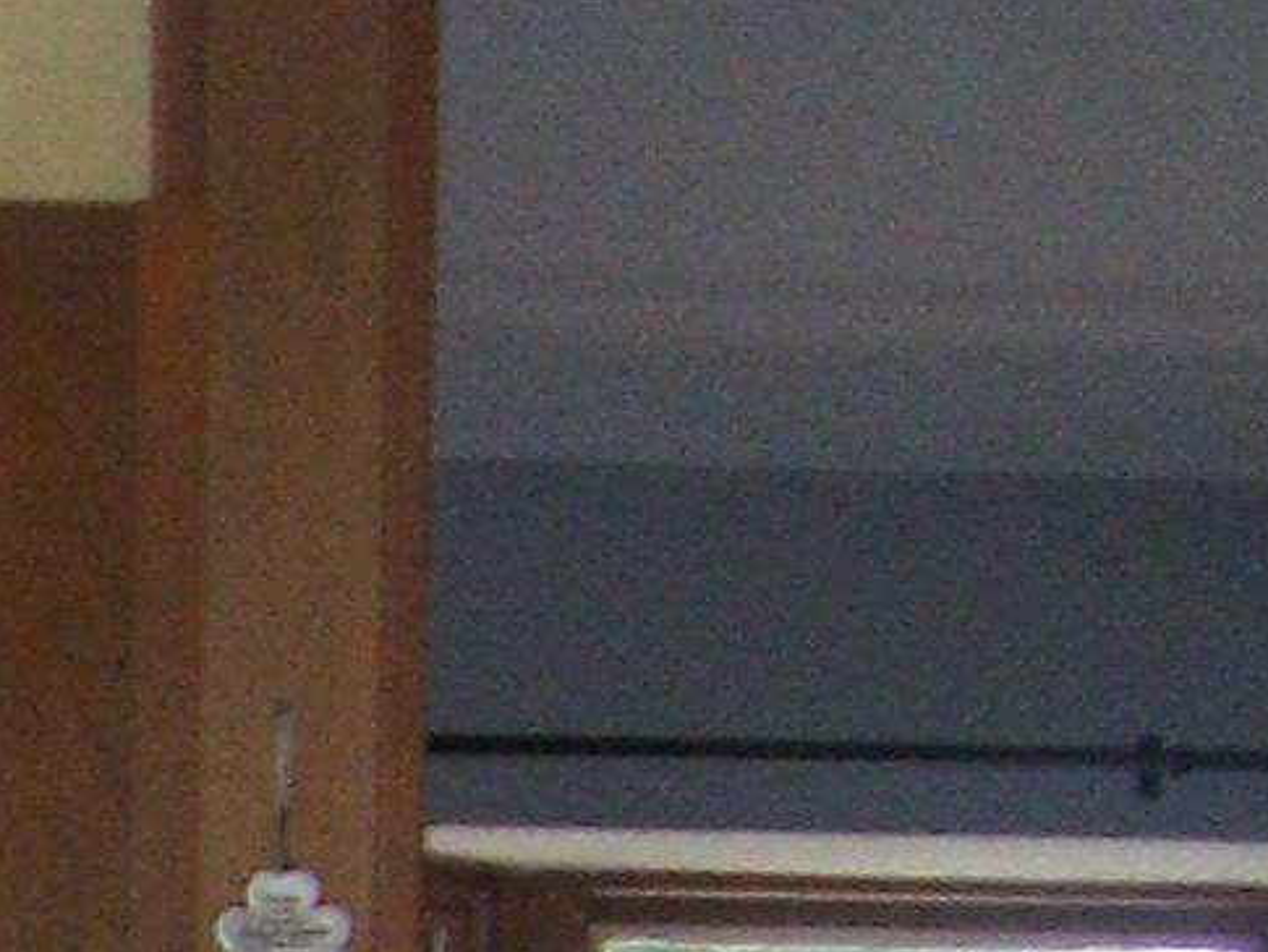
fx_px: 6962
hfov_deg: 9.2
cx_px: -1929
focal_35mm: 190
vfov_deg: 7.5
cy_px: 1878
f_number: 3
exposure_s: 1/60
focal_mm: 6
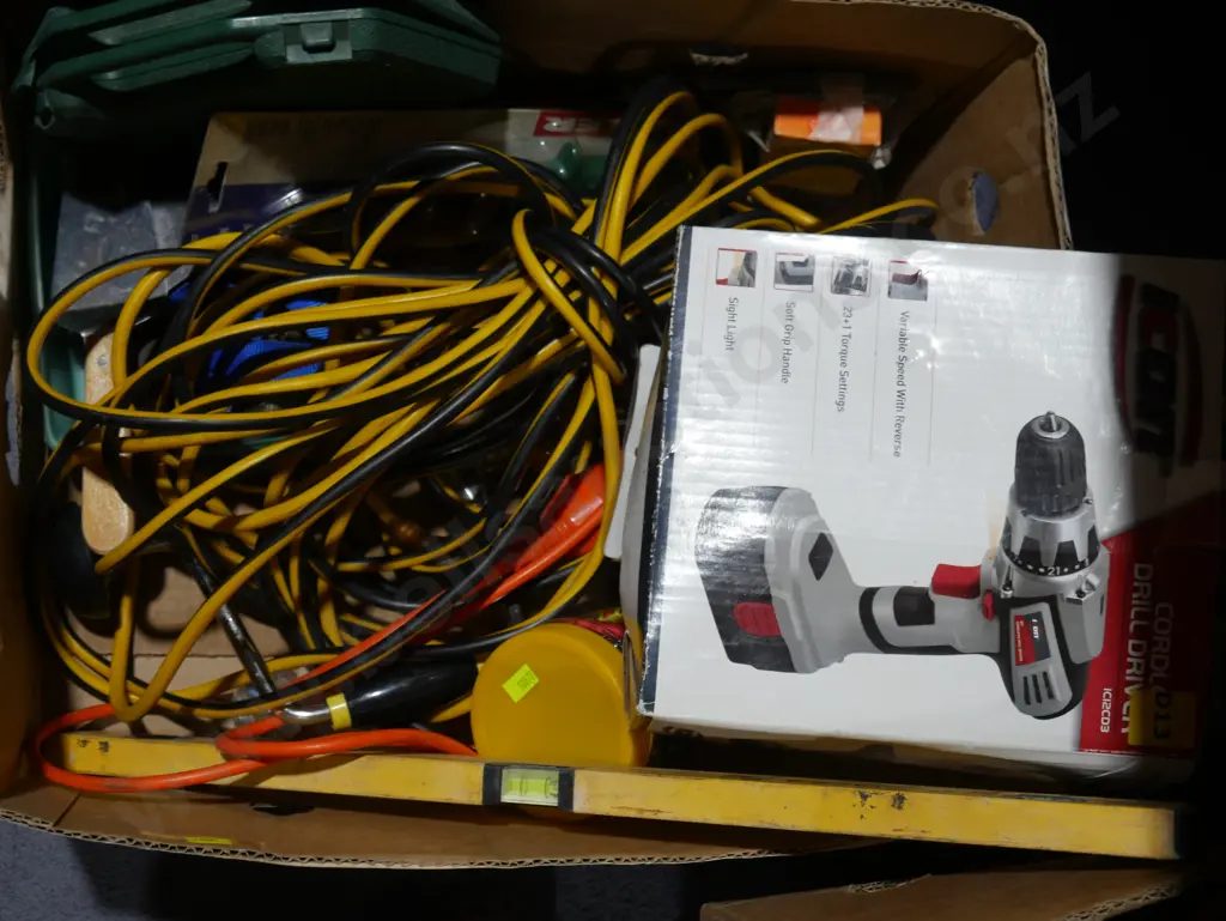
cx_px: 613
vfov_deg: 29.1
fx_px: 1772
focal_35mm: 50
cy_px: 460
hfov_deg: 38.2
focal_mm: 25
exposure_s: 1/60
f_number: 5.3
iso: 320
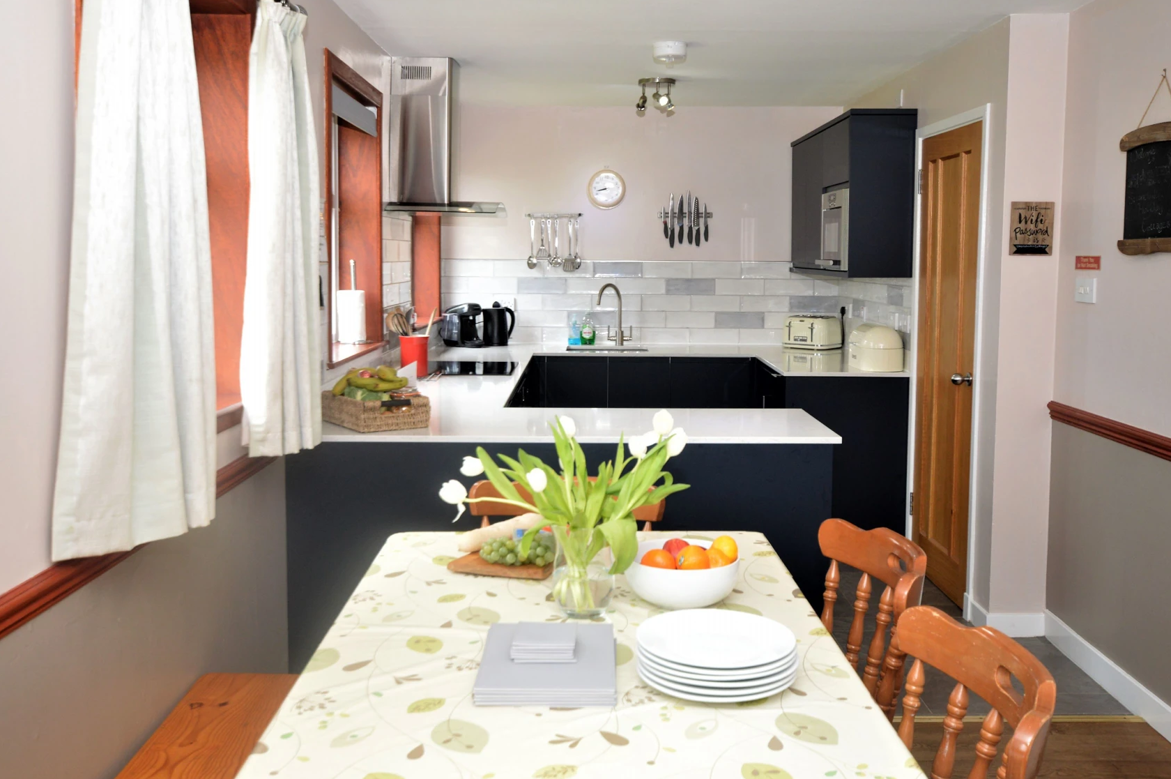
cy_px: 343
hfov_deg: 57.9
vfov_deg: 40.3
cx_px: 596
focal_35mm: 33
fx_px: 1059
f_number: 4.5
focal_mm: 19
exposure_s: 1/80
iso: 400
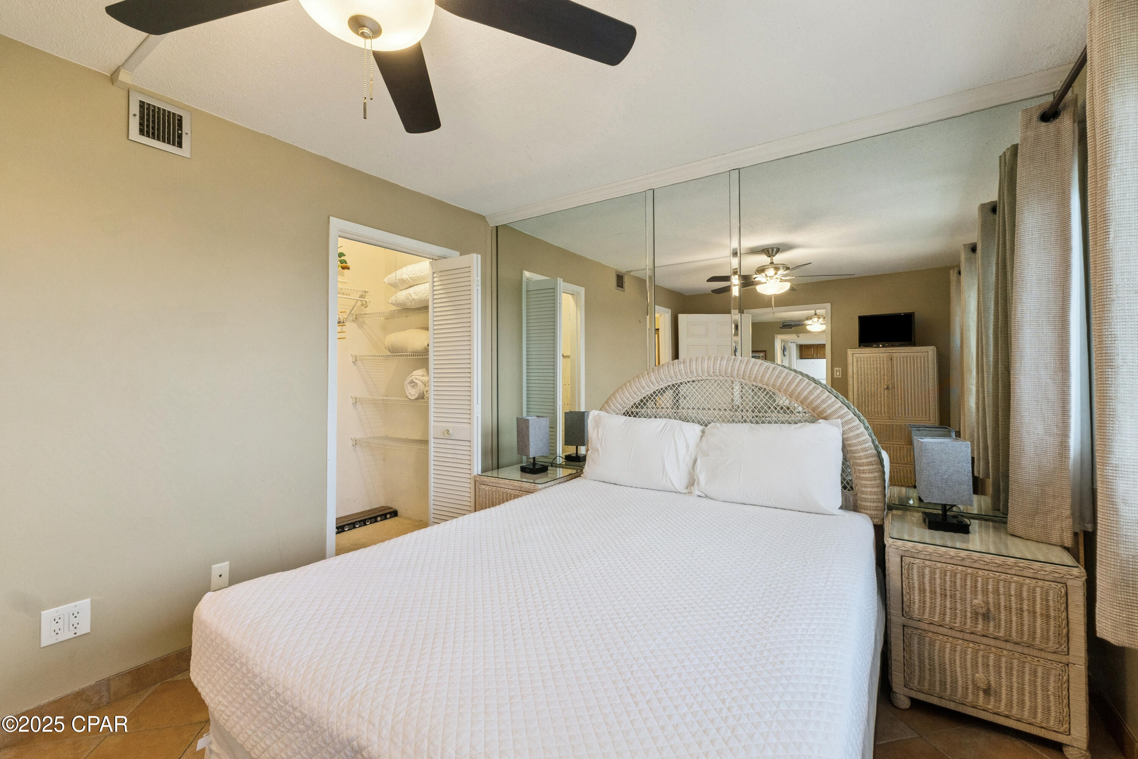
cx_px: 569
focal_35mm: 15
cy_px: 380
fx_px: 474
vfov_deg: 77.3
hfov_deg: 100.4
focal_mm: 10
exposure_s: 1/30
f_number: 8
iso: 320
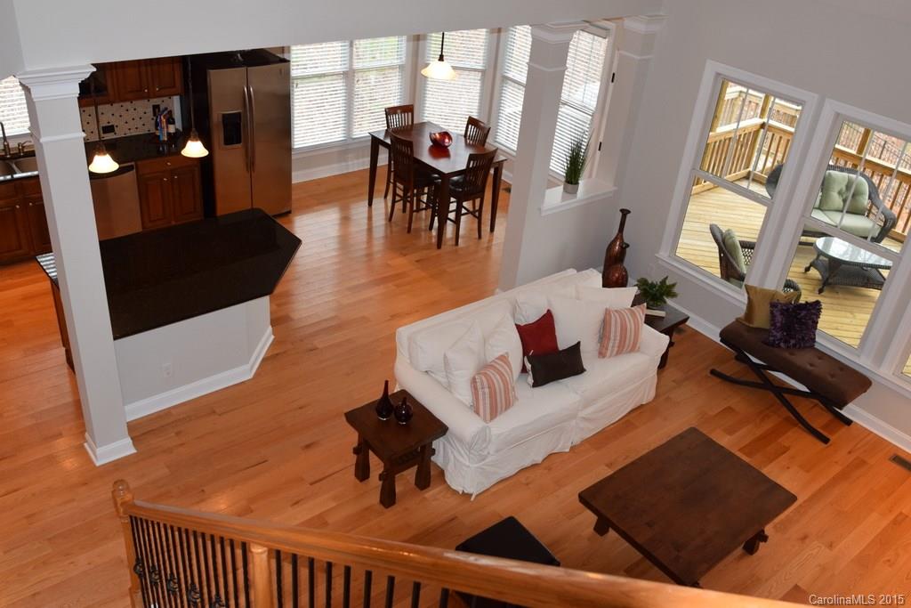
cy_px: 304
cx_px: 456
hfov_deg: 61.9
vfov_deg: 43.6
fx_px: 759
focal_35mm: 30
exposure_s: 1/80
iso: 800
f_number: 4.5
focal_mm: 20
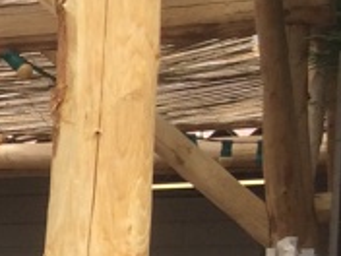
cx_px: -632
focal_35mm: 169
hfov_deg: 9.5
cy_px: 431
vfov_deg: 8.5
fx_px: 1665
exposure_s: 1/805
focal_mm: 4.15
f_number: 2.2
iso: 32
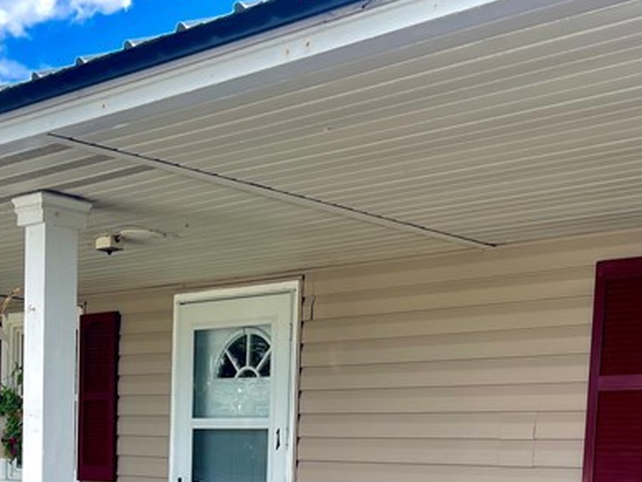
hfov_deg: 29.3
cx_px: 374
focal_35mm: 66
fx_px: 1224
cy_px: 586
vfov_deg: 20.7
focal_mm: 5.1
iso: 32
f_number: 1.6
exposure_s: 1/1048
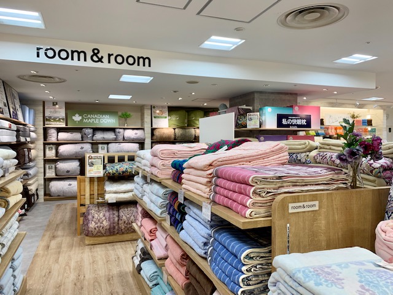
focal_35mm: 26
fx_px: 295
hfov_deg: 67.3
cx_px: 196
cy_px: 148
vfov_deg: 53.1
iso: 64
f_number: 1.8
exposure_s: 1/121
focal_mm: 4.25
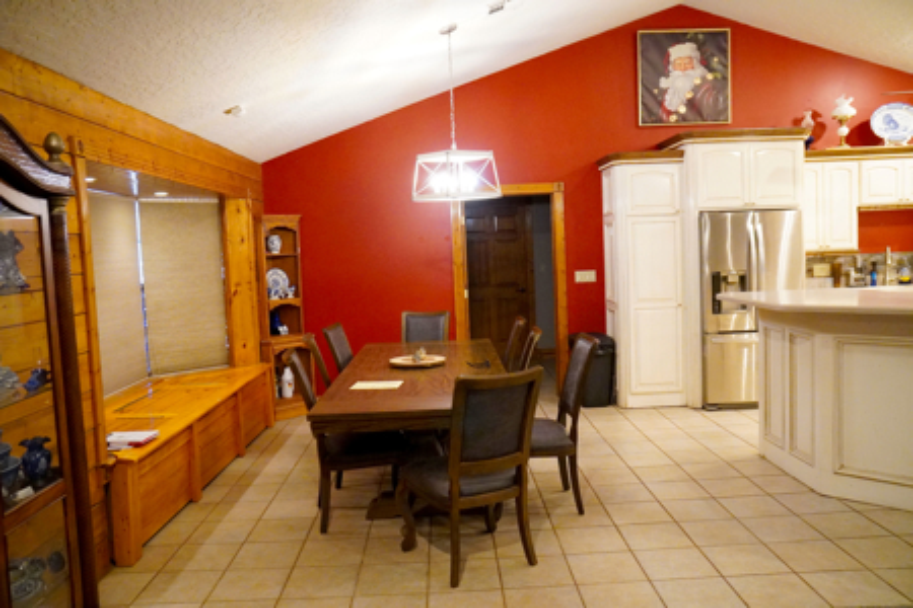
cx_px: 456
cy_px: 304
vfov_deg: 47.9
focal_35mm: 27
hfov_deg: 67.4
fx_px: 685
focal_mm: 18
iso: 5000
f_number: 4
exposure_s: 1/160
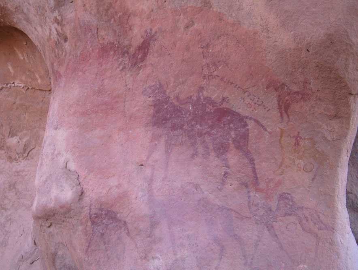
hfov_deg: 42.9
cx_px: 179
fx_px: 456
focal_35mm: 44
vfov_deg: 33.0
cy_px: 135
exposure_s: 1/64
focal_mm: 9
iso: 115
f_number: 2.9
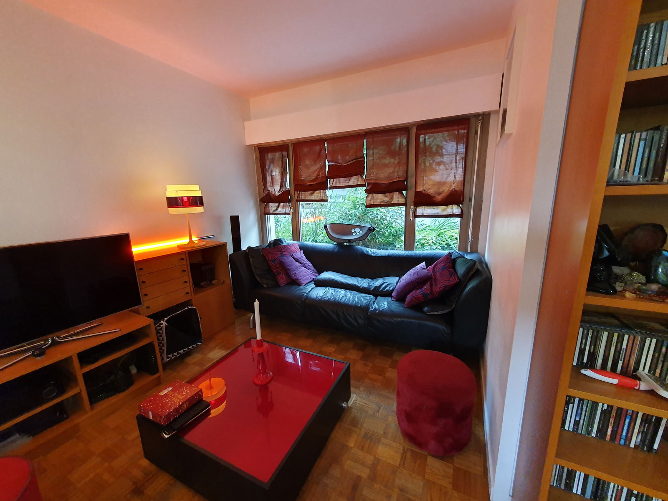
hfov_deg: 106.2
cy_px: 250
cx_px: 334
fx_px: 251
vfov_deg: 89.9
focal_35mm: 13
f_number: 2.2
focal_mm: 1.8
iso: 320
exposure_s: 1/33
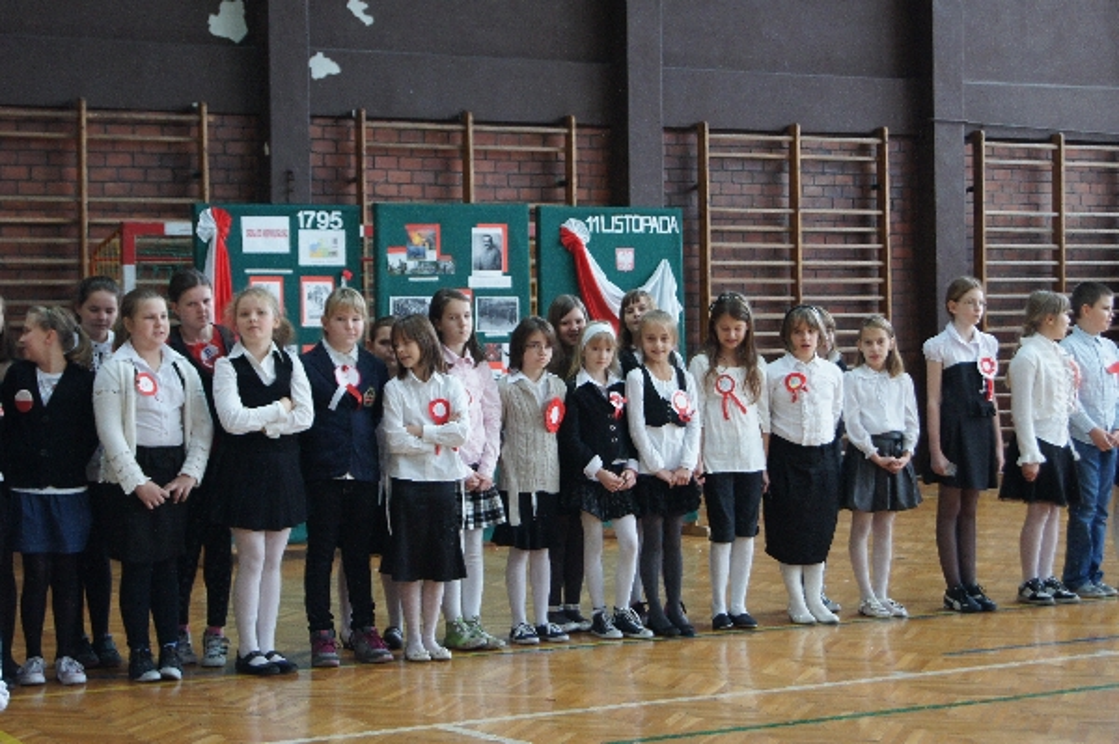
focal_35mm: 75
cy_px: 372
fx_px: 2329
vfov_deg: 18.2
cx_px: 560
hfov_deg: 27.0
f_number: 5.6
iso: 1250
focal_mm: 50
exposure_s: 1/80
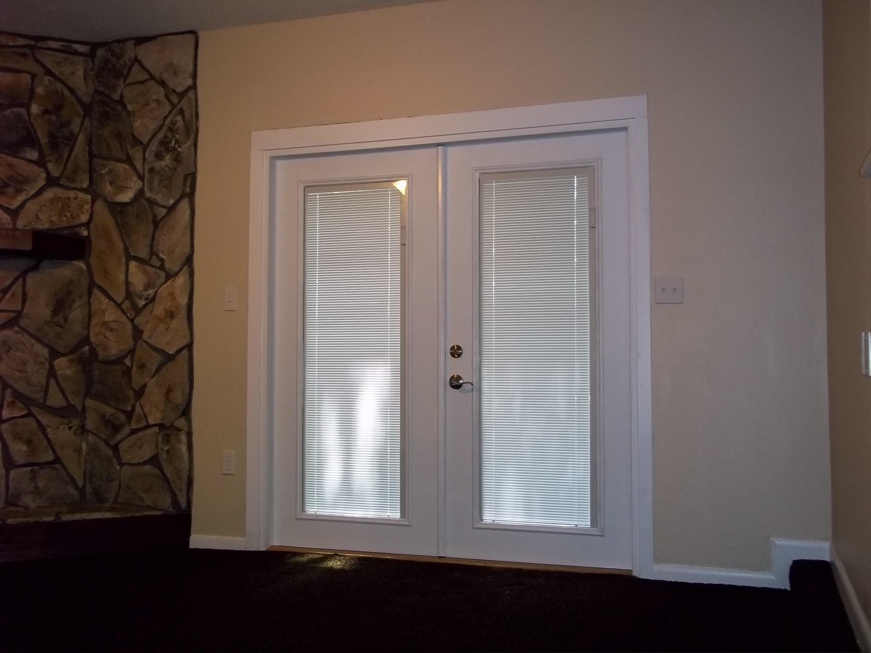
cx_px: 436
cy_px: 326
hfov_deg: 51.4
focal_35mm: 36
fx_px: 906
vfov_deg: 39.7
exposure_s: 1/30
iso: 160
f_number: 3.1
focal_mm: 6.5
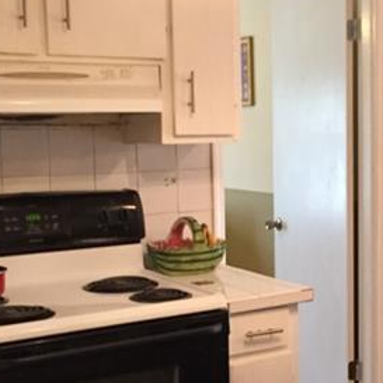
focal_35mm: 72
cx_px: 344
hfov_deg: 23.4
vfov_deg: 23.9
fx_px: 901
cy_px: 234
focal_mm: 4.15
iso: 250
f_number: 2.2
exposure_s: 1/30
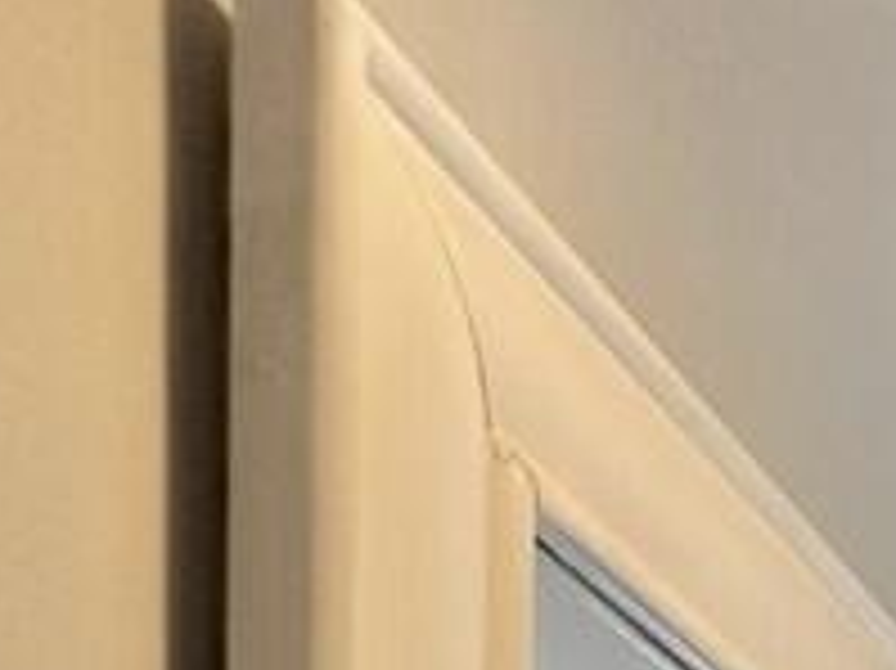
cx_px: 2233
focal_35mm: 72
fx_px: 1863
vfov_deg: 14.8
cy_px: 1502
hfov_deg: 14.5
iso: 160
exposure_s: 1/100
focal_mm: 2.22
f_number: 2.2
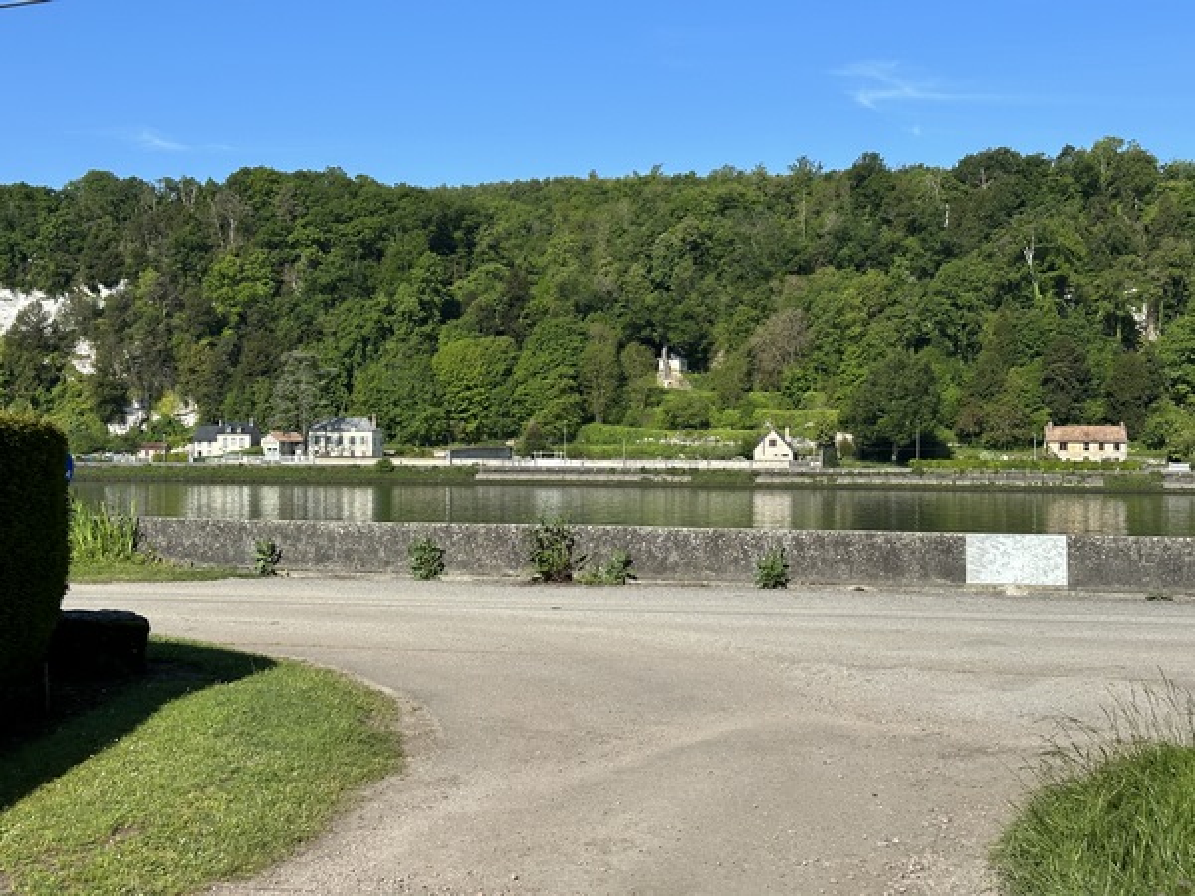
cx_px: 598
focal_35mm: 48
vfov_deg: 30.3
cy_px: 448
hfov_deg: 39.7
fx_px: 1657
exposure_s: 1/3472
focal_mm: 6.86
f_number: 1.78
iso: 64
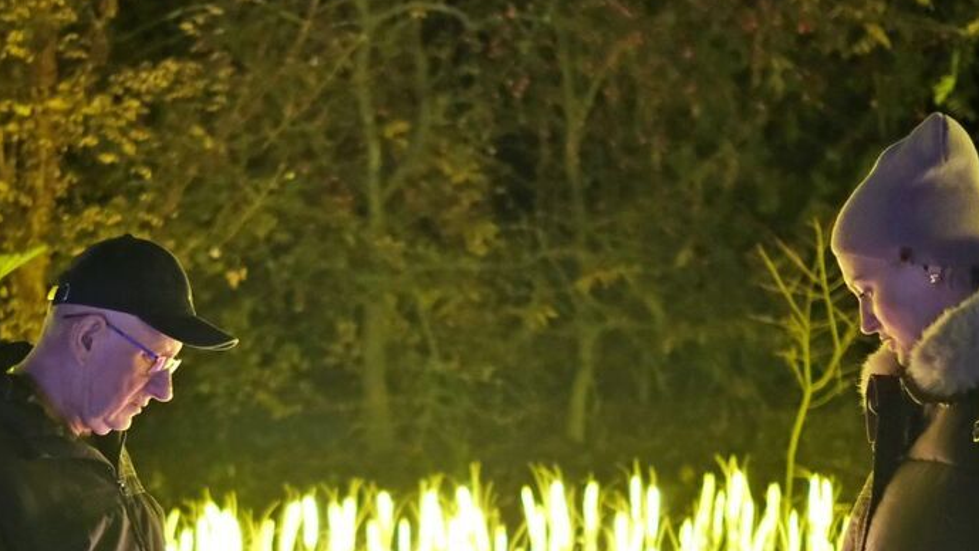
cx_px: 364
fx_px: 1740
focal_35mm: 67
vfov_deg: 17.7
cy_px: 513
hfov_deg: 31.3
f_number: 1.4
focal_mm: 23
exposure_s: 1/250
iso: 3200
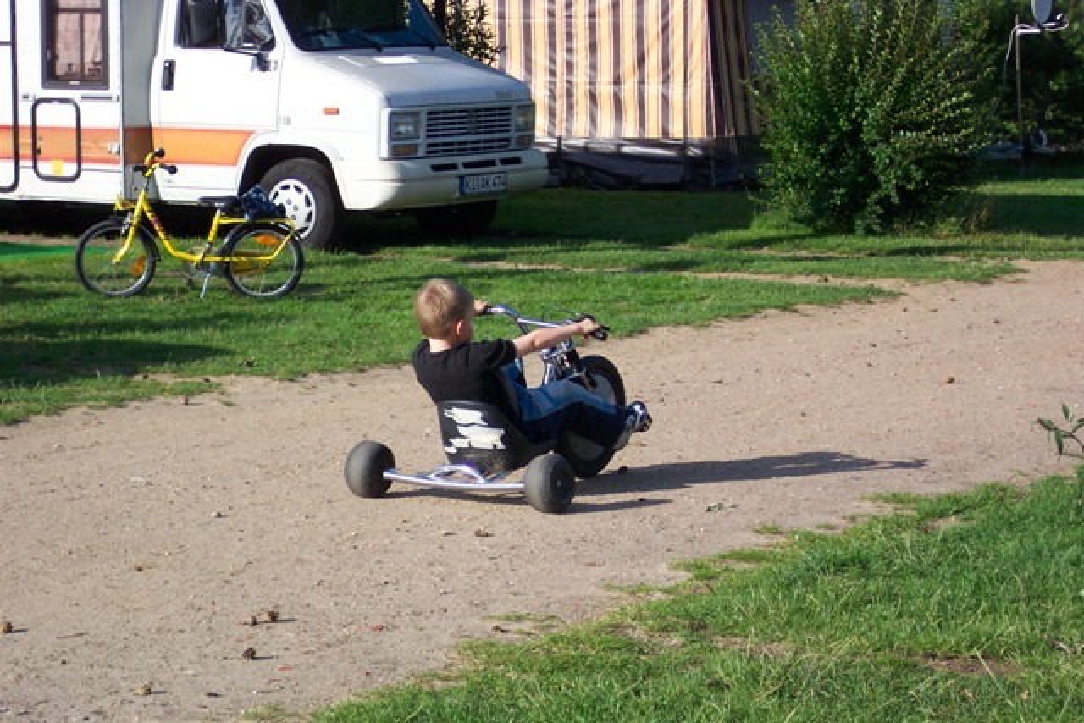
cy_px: 362
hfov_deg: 17.9
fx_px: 3433
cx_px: 542
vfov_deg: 12.0
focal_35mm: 114
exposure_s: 1/700
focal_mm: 24
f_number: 4.8
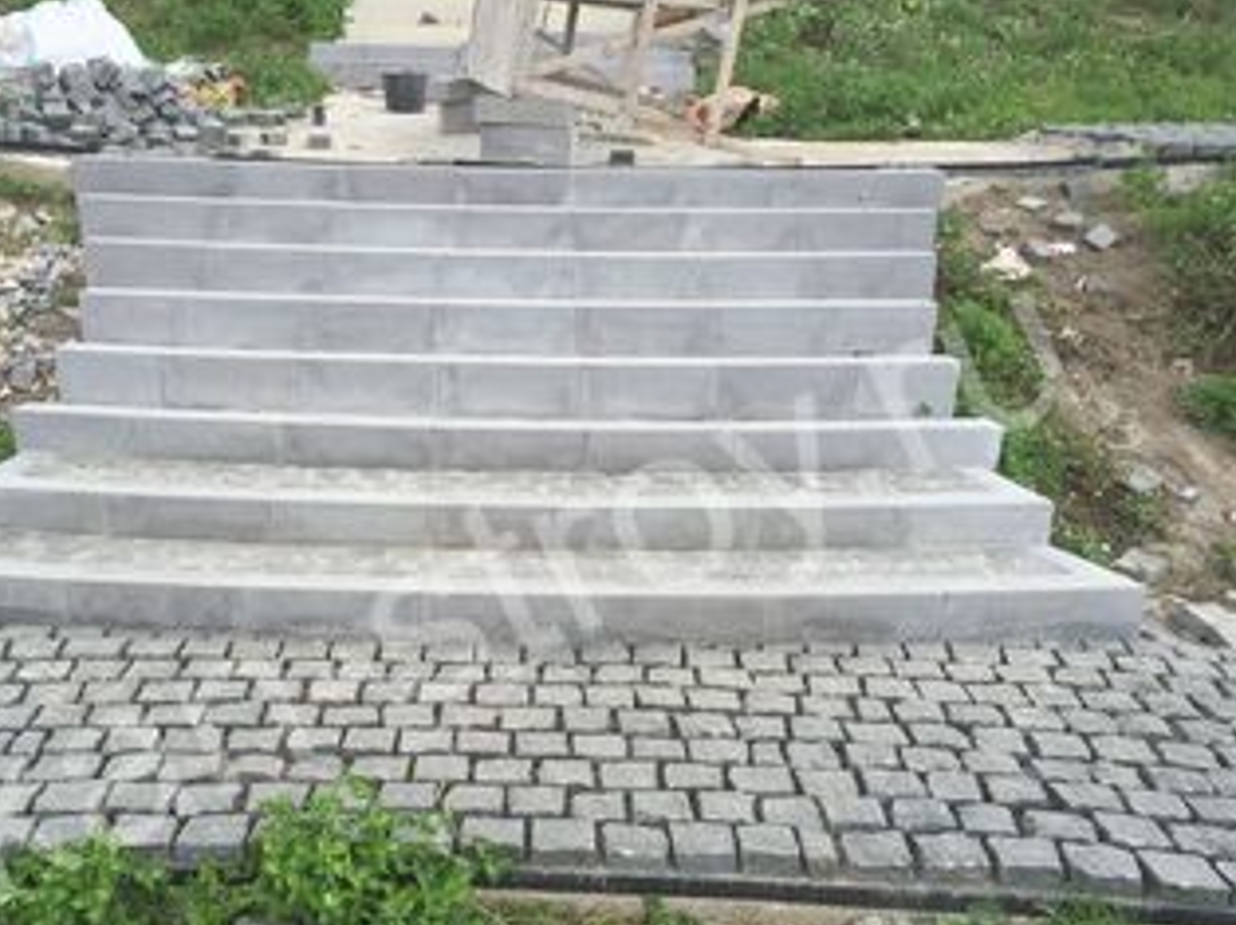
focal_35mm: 37
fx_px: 1320
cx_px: 512
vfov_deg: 38.4
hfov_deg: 49.9
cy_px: 583
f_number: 2.2
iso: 32
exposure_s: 1/694
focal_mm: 4.15
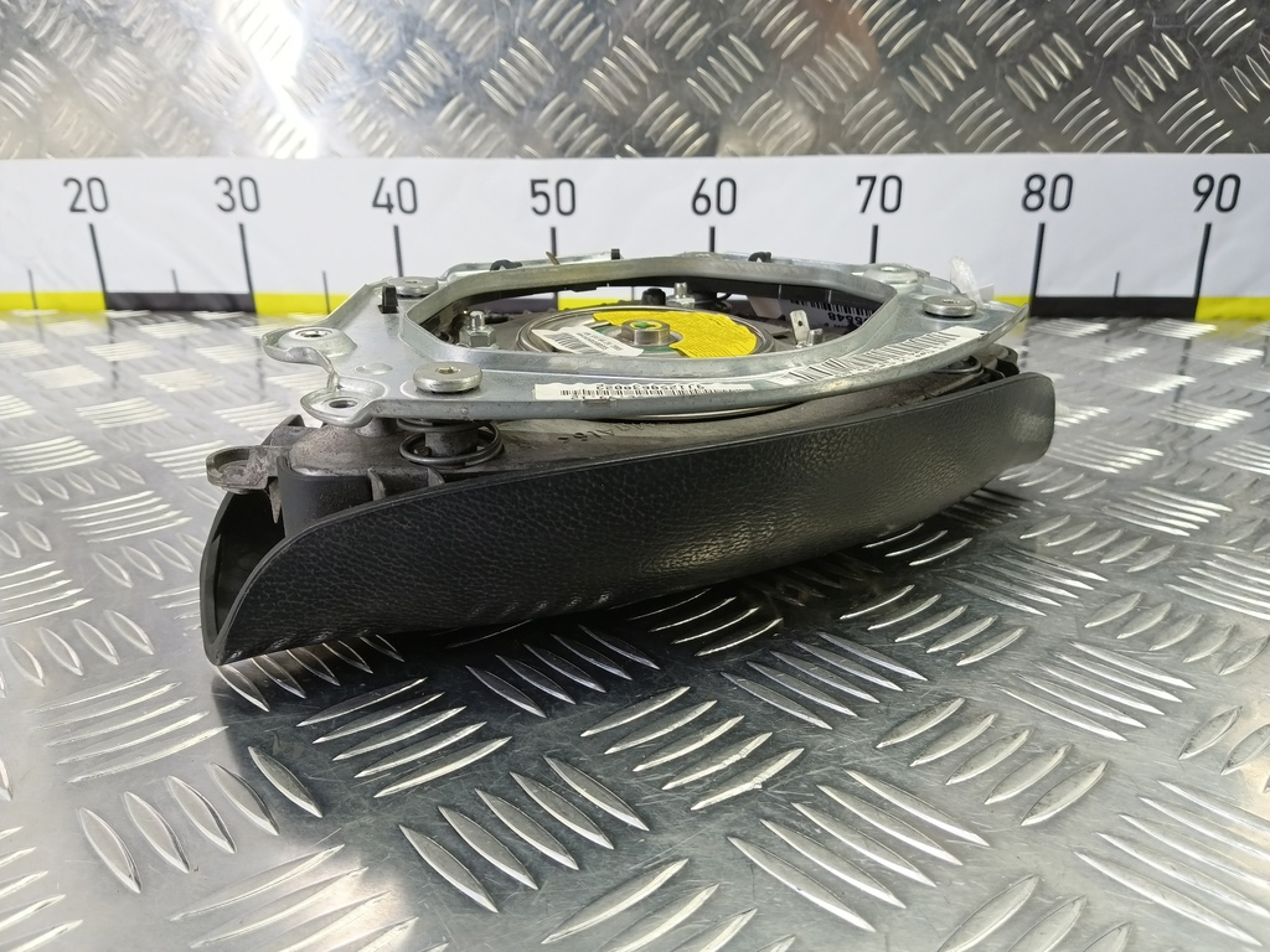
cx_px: 635
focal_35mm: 23
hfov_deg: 73.9
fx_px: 844
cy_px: 476
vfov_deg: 58.9
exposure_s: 1/50
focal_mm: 4.11
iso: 202
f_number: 1.6
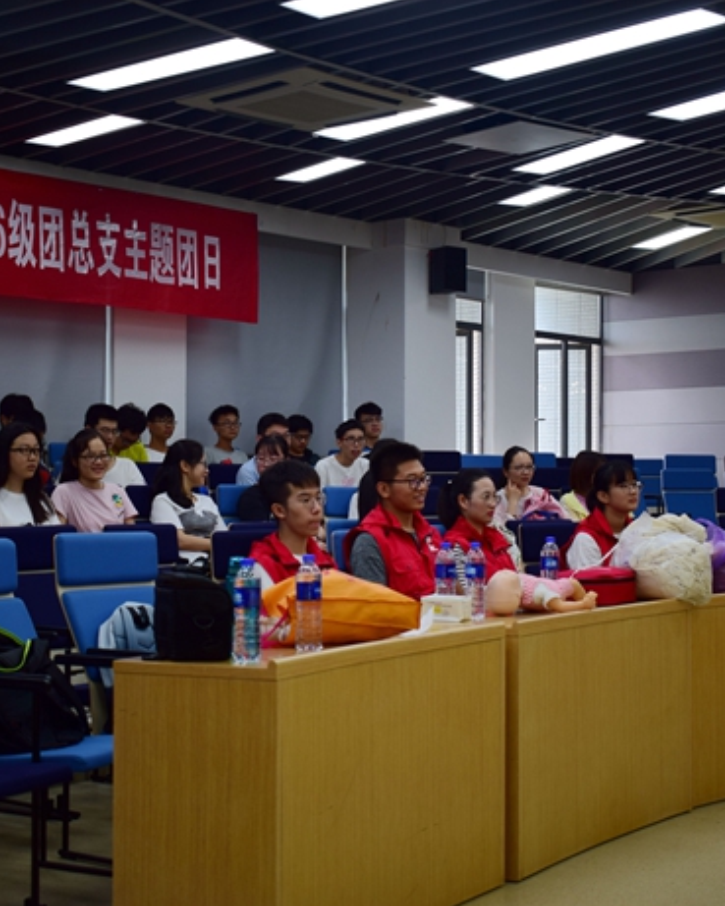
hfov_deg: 26.4
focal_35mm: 58
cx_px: 369
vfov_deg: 32.6
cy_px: 455
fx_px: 1547
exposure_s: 1/15
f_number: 4
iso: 100
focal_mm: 27
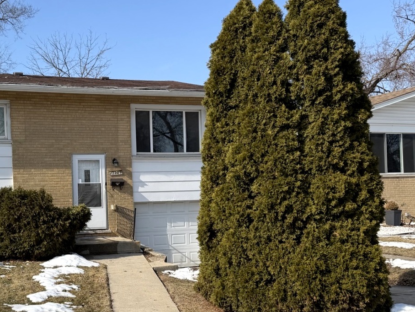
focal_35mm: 38
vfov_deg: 37.7
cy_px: 179
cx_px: 93
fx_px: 456
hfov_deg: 46.8
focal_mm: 6.76
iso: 80
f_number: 1.78
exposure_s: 1/3425
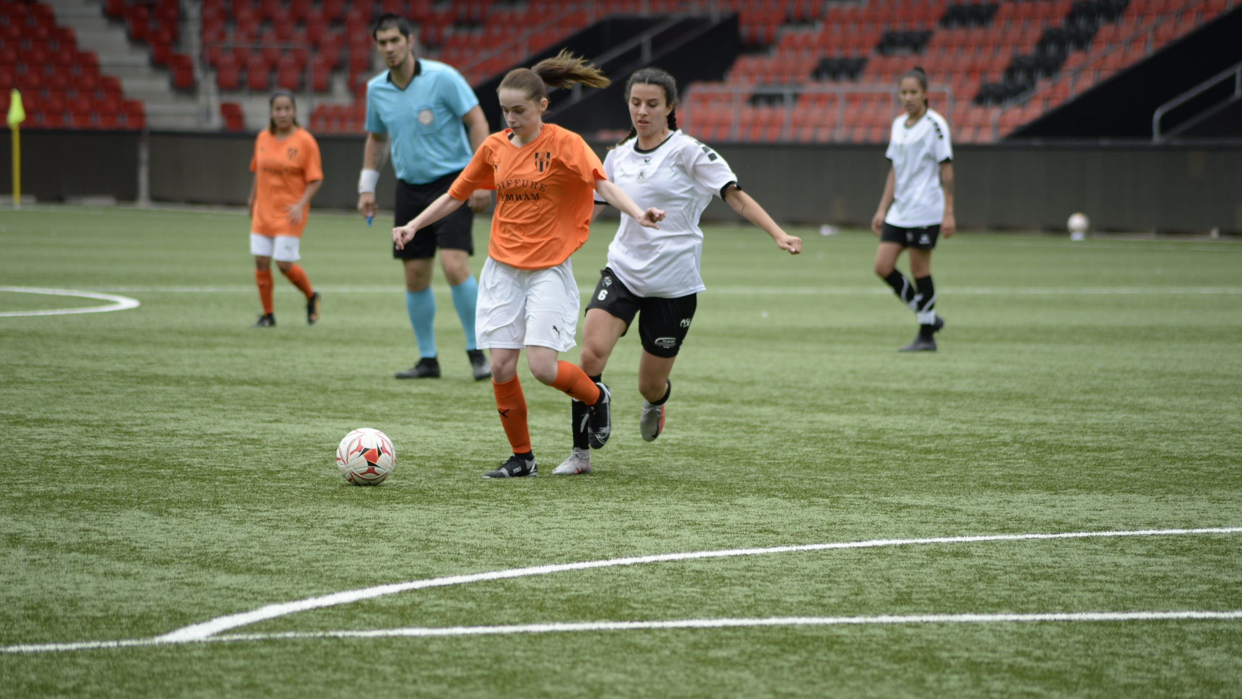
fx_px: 8299
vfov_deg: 4.8
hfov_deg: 8.6
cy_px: 324
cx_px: 620
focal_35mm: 252
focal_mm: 240
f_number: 5
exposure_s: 1/1000
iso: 400
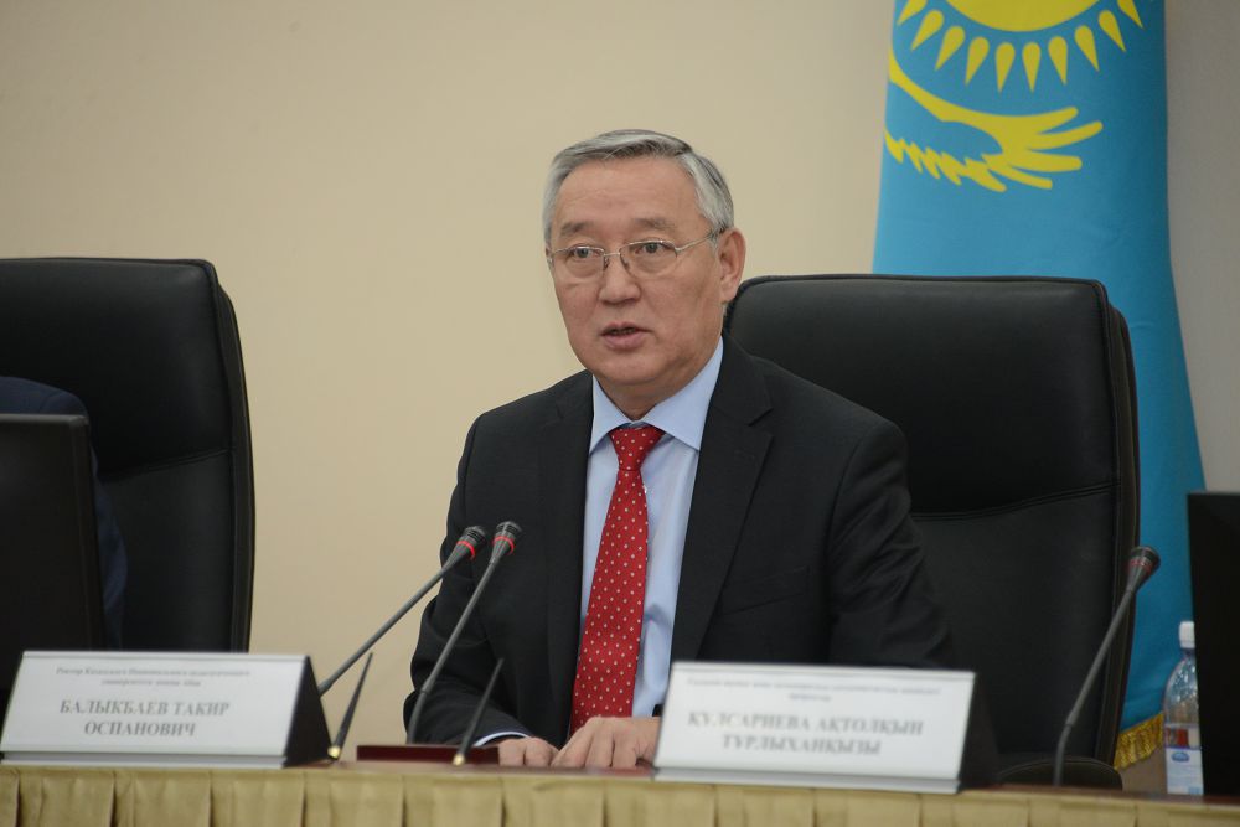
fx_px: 10334
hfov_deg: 6.9
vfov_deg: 4.6
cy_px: 414
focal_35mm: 300
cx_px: 620
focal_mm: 300
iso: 2500
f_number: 5.6
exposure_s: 1/100
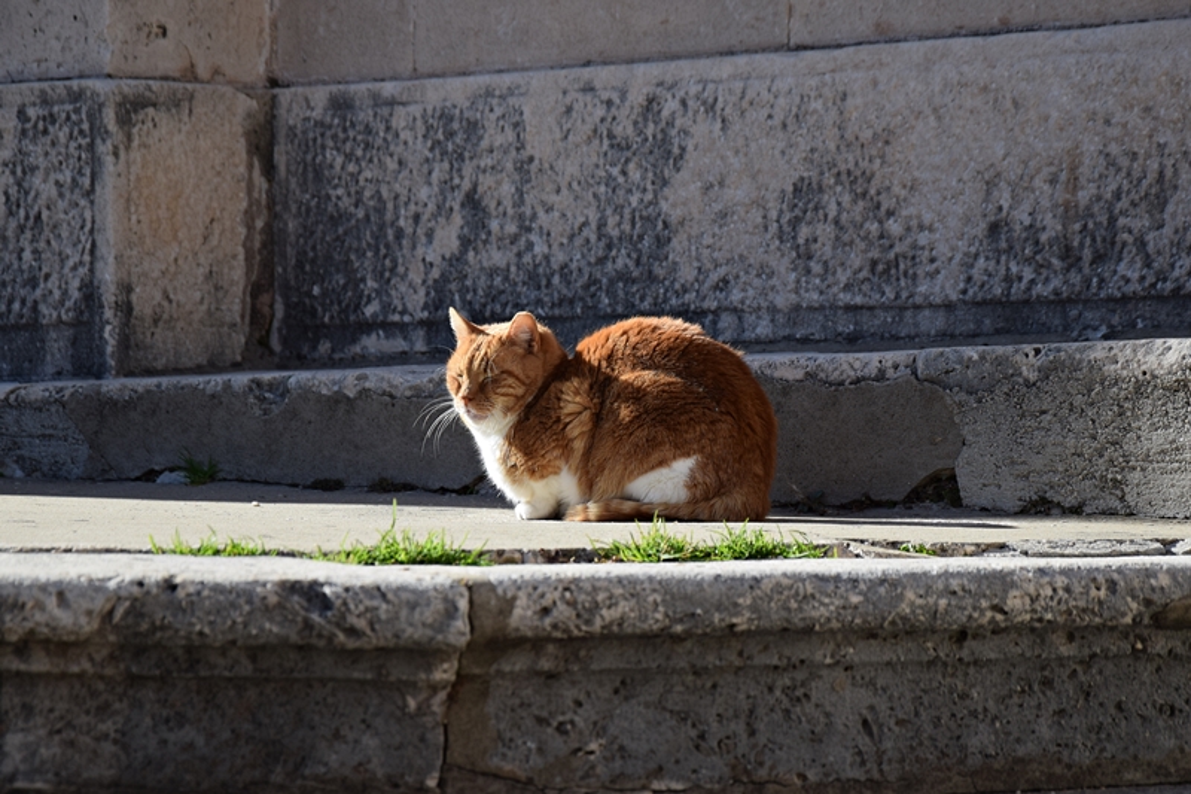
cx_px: 596
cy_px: 397
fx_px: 5209
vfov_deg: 8.7
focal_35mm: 158
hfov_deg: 13.0
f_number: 6.3
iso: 200
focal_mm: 105
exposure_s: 1/640
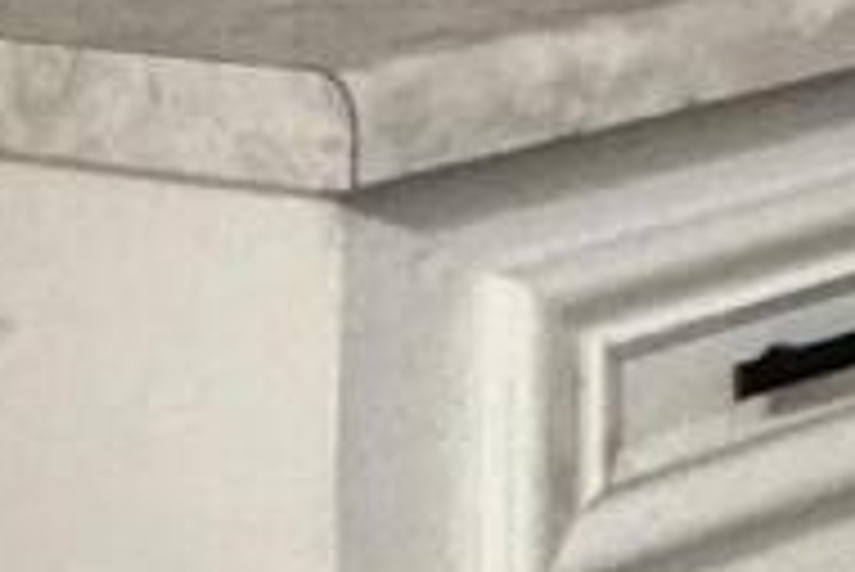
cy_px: -1000
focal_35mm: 153
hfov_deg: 9.1
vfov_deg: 8.0
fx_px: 3636
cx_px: 2948
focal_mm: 2.22
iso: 500
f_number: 2.2
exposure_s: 1/60
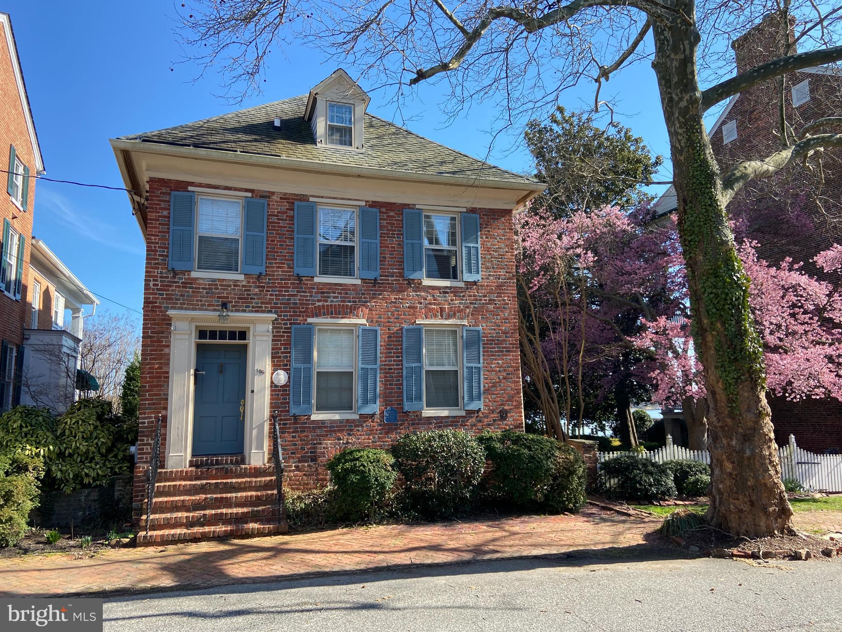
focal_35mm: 26
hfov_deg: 67.3
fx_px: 632
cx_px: 421
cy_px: 316
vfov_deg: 53.1
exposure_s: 1/858
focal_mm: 4.25
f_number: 1.8
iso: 32
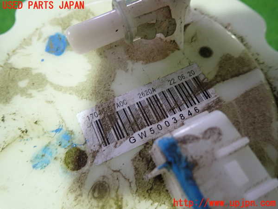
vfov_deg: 54.9
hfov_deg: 69.4
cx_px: 139
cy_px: 104
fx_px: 201
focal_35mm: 25
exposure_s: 1/30
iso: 400
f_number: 2
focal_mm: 4.5
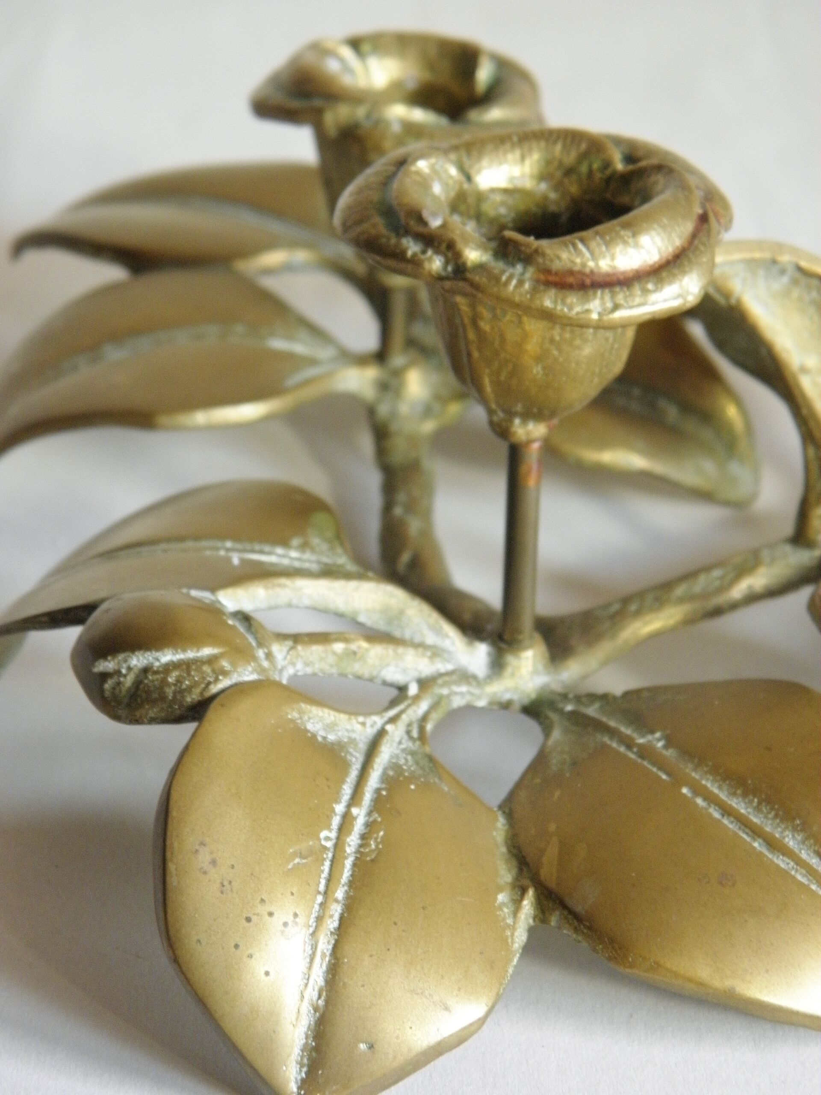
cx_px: 410
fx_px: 2530
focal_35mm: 80
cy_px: 548
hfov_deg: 18.4
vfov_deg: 24.4
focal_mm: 14.3
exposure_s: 1/10
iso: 200
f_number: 4.4
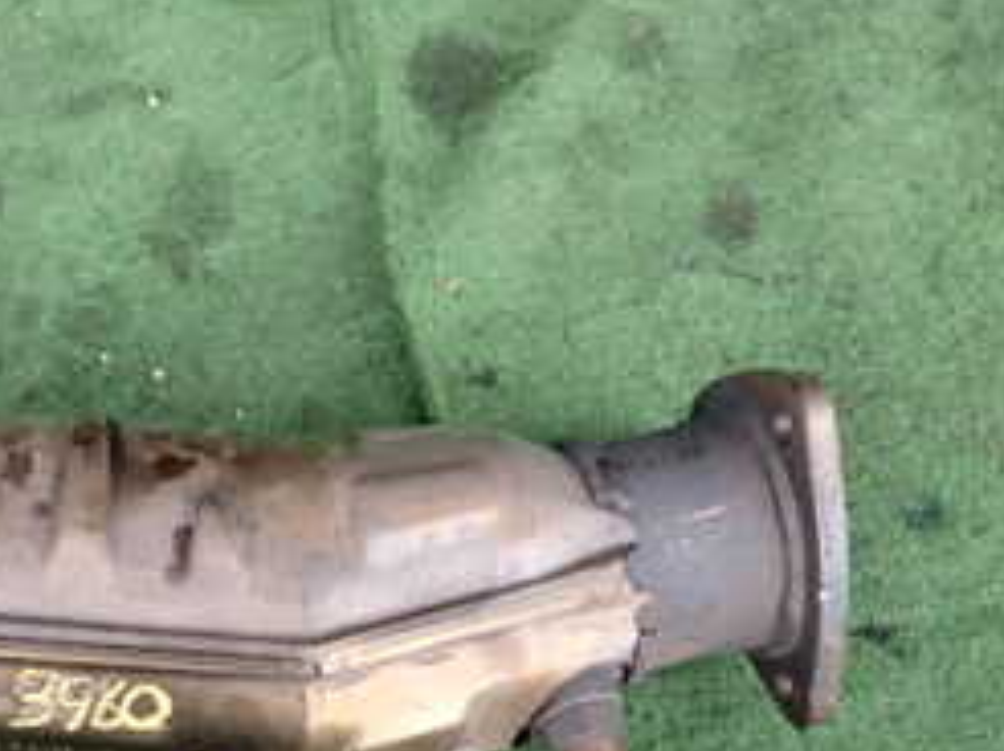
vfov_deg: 23.2
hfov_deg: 30.7
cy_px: 706
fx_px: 1768
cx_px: 155
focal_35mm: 61
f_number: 2
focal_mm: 4.5
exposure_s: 1/100
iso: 200
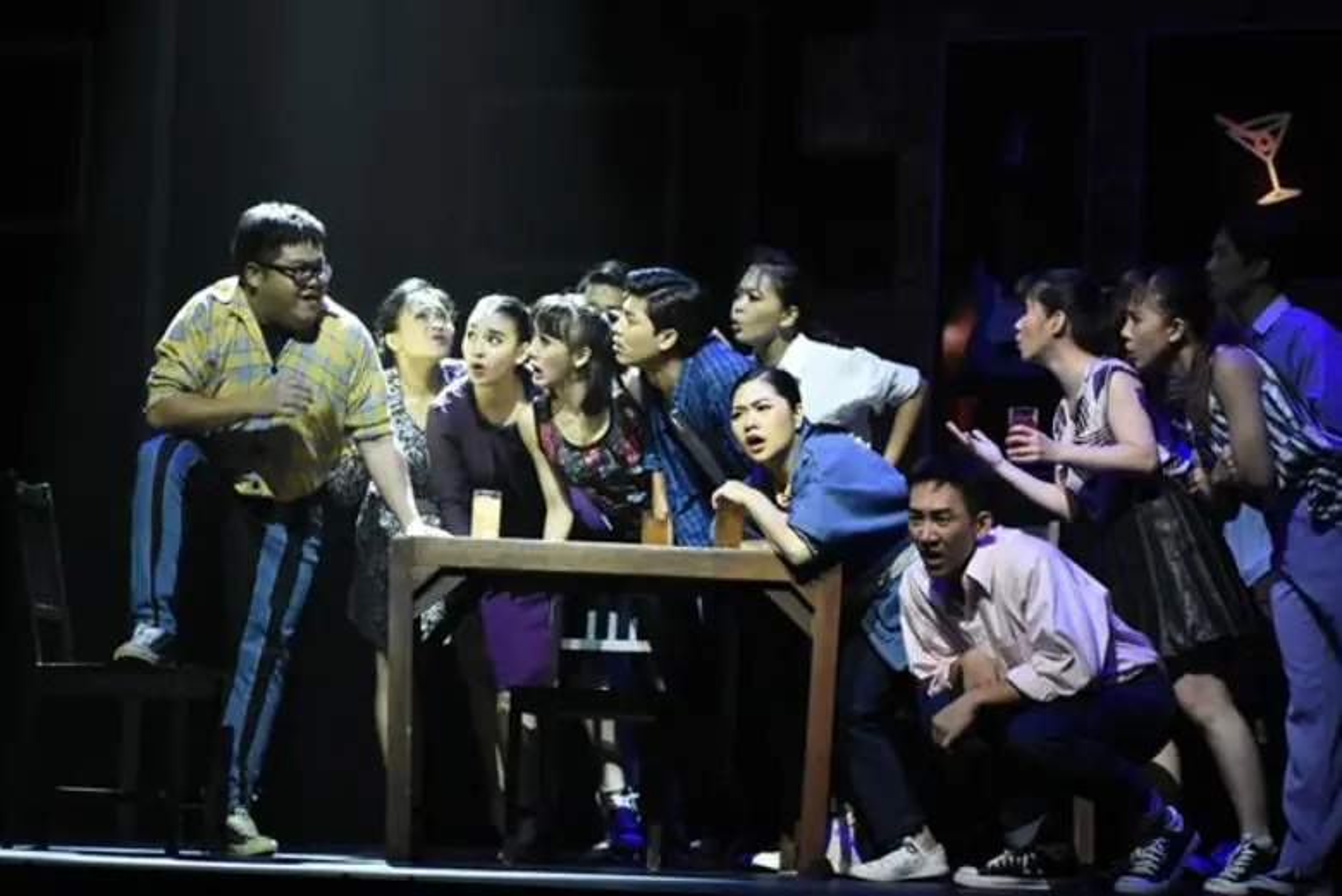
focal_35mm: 90
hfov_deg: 22.6
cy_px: 448
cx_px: 671
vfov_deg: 15.2
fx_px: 3357
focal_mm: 60
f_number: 5.6
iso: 12800
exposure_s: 1/200
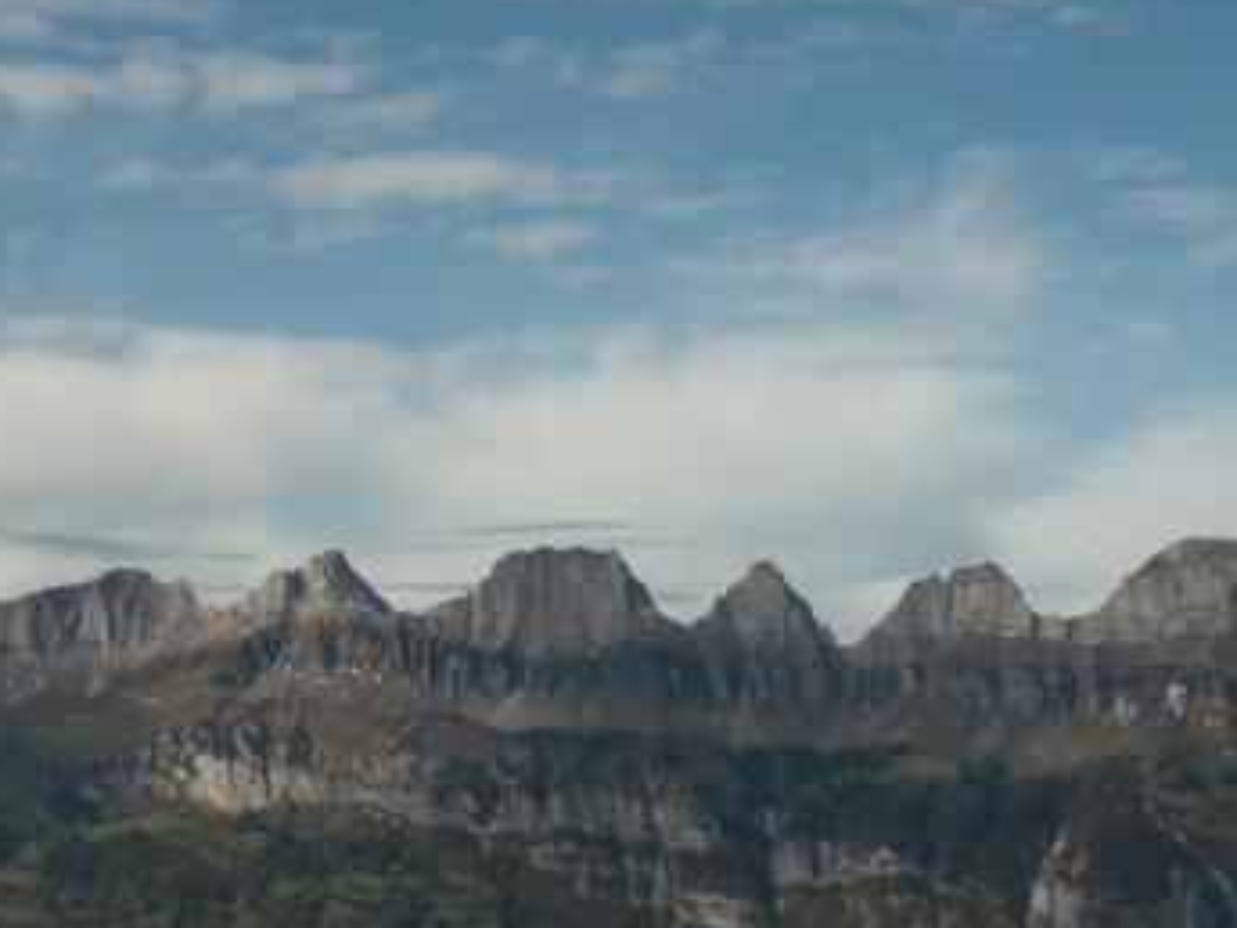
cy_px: 669
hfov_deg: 24.4
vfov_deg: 18.3
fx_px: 2859
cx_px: 726
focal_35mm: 80
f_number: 8
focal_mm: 7.22
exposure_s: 1/200
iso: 50
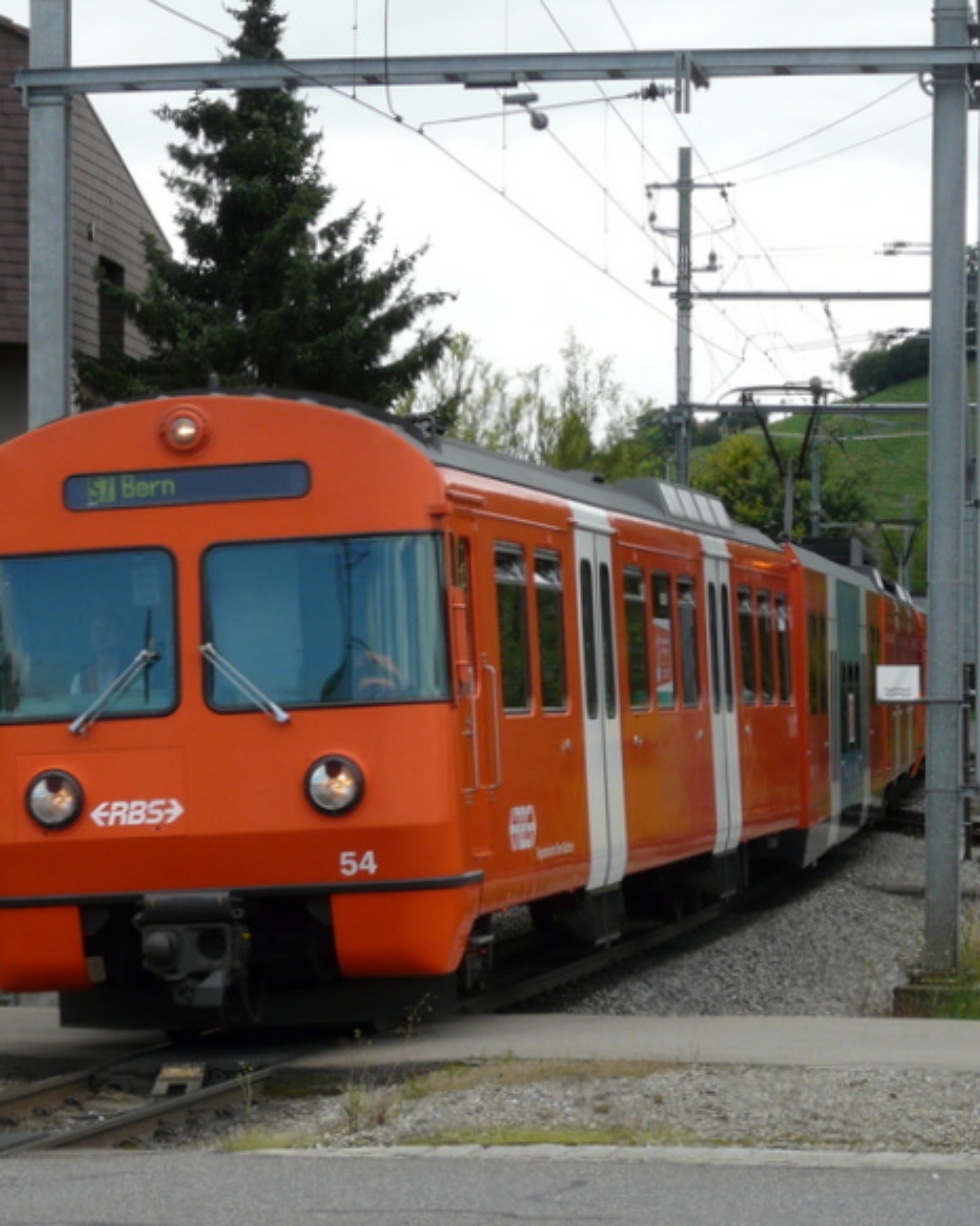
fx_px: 5042
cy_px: 614
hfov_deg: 11.1
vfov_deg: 13.9
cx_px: 261
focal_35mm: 139
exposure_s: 1/250
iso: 100
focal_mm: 13.6
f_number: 5.6
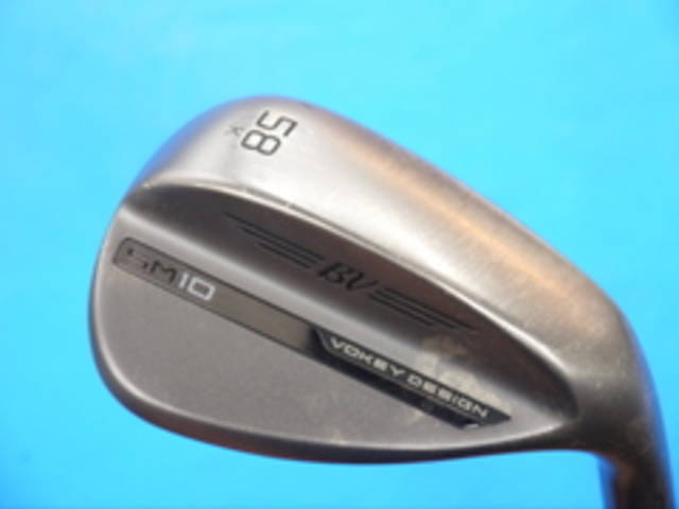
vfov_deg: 17.6
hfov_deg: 23.3
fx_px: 1648
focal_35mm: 84
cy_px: 254
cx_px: 340
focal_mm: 42
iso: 800
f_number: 5.6
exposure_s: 1/60
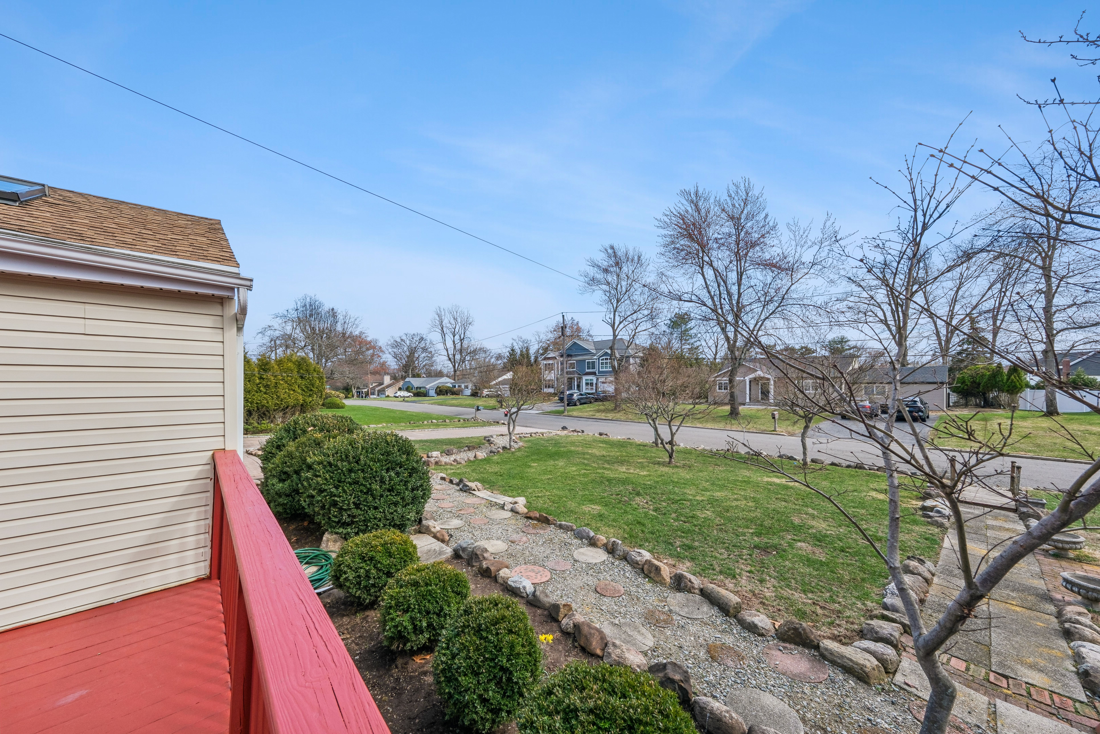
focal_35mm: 12
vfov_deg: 90.0
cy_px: 367
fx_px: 367
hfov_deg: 112.6
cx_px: 550
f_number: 8
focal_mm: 8
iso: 125
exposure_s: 1/250
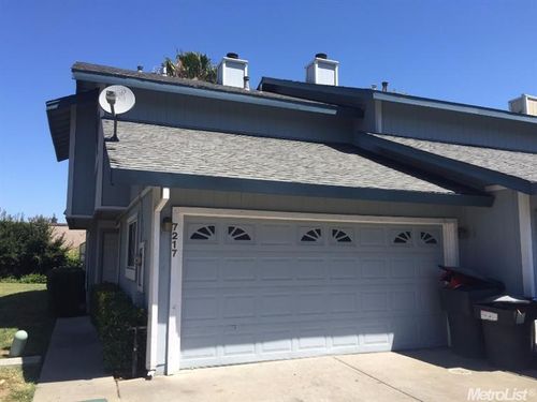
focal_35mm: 29
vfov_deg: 48.2
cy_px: 201
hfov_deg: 61.7
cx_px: 268
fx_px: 450
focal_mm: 4.15
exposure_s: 1/1364
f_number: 2.2
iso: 32
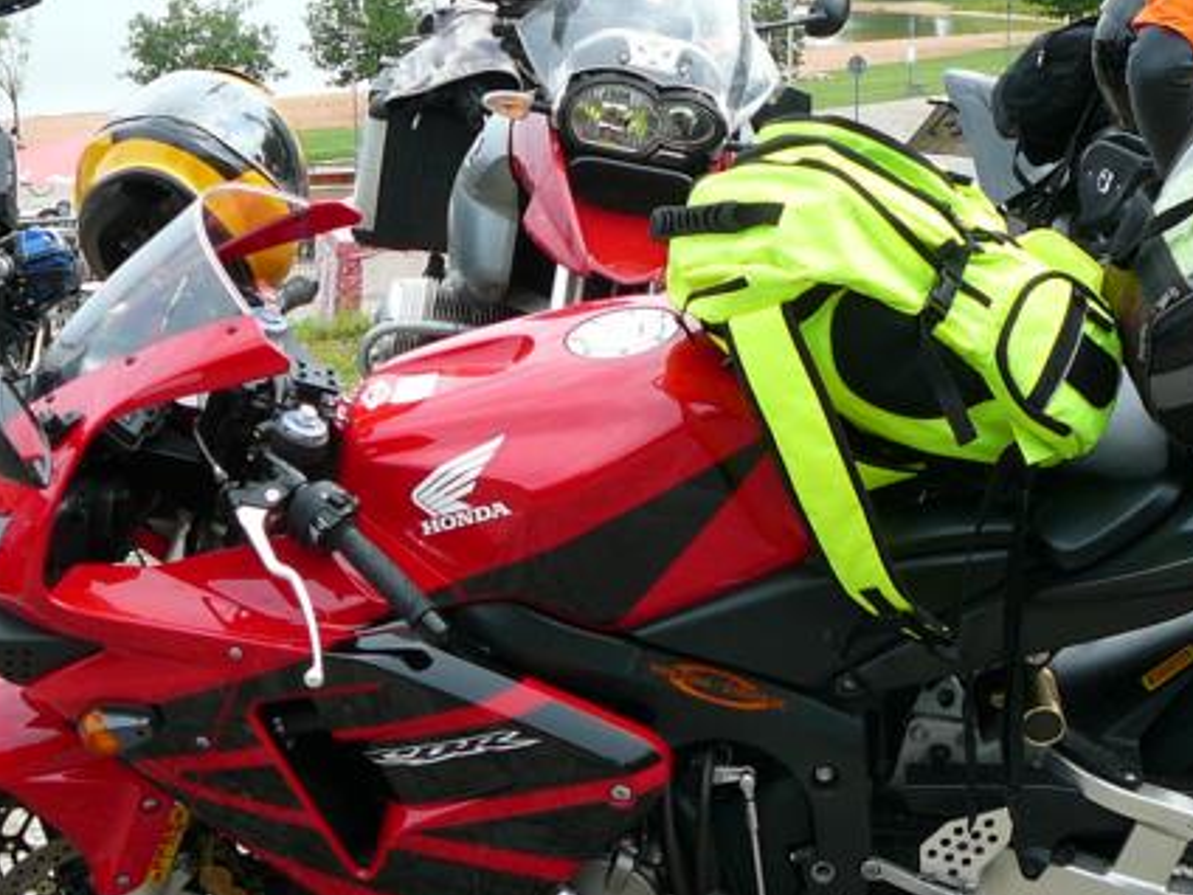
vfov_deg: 22.2
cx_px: 602
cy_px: 388
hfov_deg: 29.4
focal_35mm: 66
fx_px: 2275
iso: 80
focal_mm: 5.2
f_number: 2.8
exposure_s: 1/400
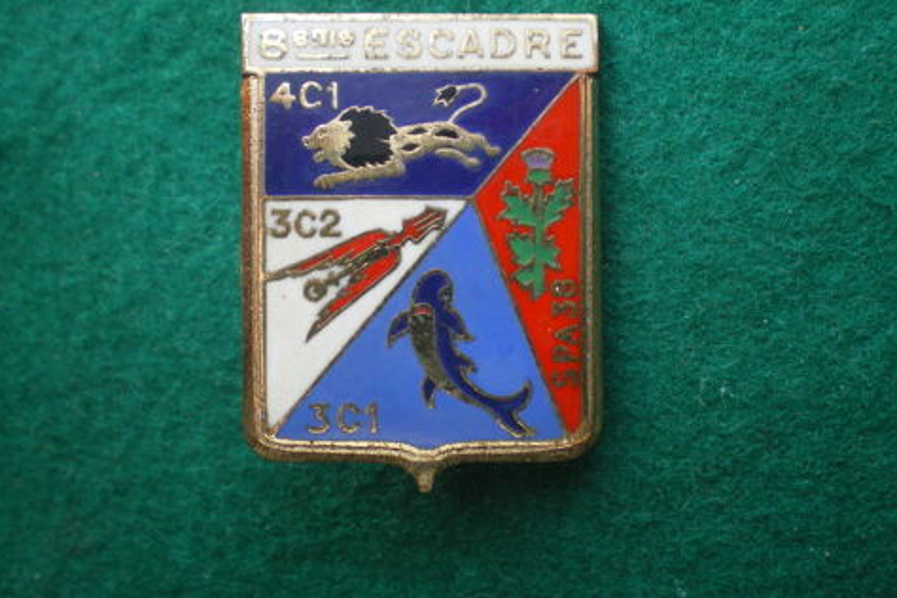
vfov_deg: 33.4
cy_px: 265
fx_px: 997
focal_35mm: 40
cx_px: 445
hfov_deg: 48.5
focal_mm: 6.3
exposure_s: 1/50
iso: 200
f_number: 3.1
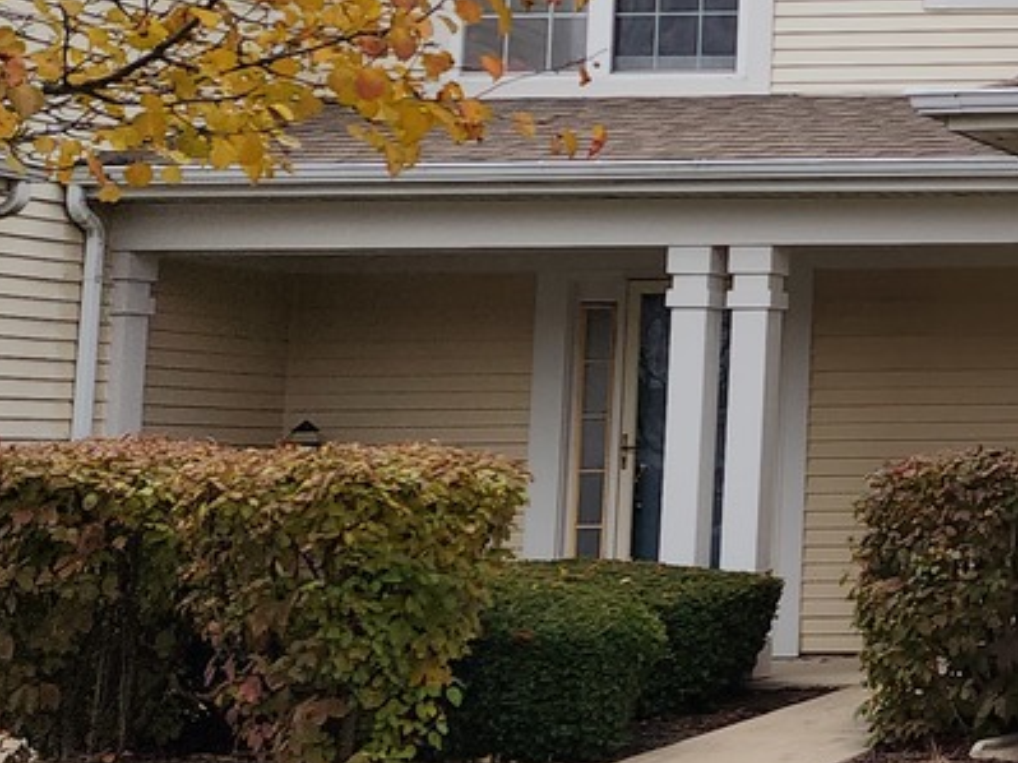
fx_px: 2440
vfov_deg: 17.7
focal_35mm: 83
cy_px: 212
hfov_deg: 19.1
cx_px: 1717
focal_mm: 6.4
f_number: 1.8
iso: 12
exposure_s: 1/197
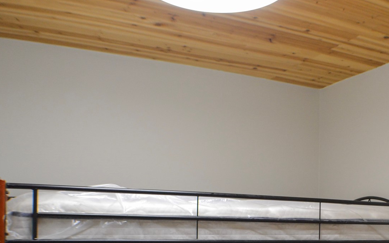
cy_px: 226
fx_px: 710
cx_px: 292
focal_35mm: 67
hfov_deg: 30.1
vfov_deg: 19.0
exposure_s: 1/60
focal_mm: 22
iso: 560
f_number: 3.8
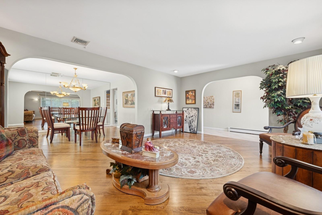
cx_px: 161
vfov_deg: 79.2
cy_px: 108
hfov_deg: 102.3
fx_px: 130
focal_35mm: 14
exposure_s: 1
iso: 100
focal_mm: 14.5
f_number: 11
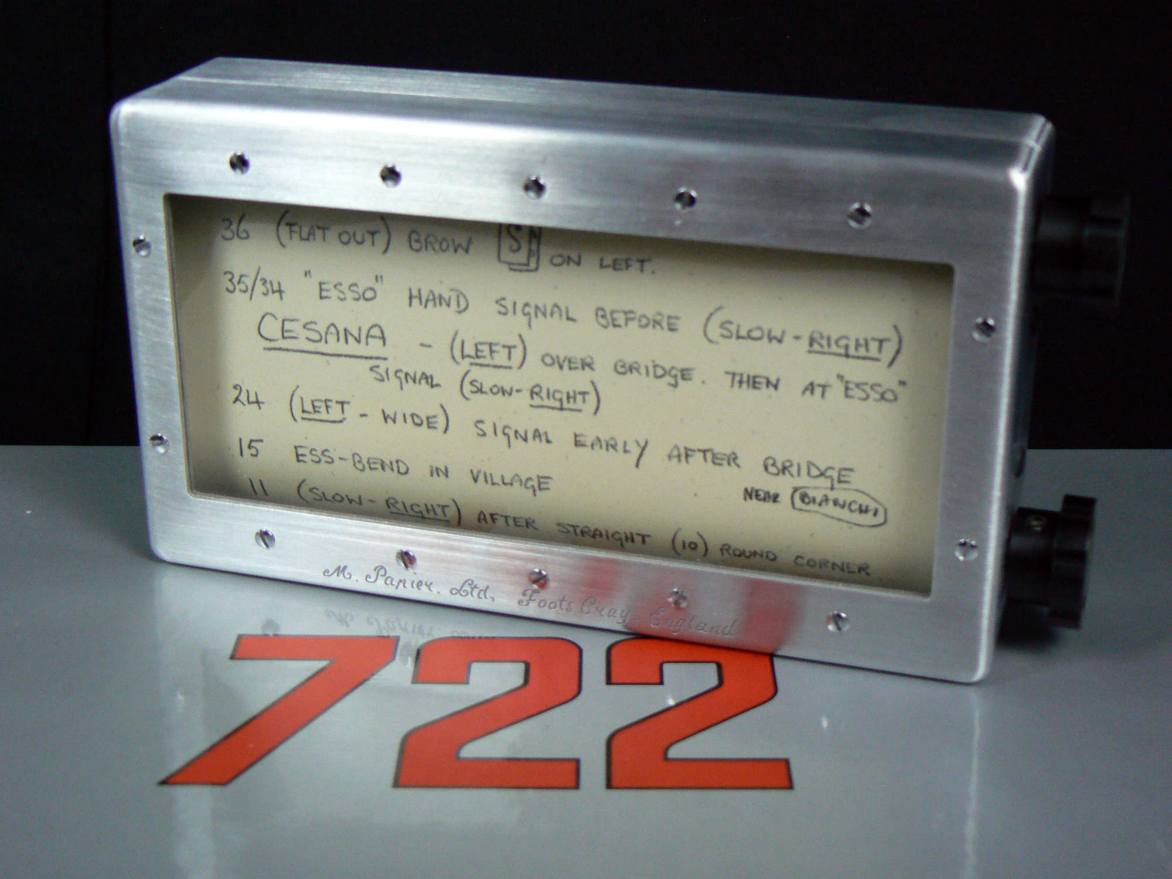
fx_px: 1998
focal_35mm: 59
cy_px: 440
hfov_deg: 32.7
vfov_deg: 24.8
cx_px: 586
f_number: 3.2
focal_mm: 9.9
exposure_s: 1/60
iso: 200
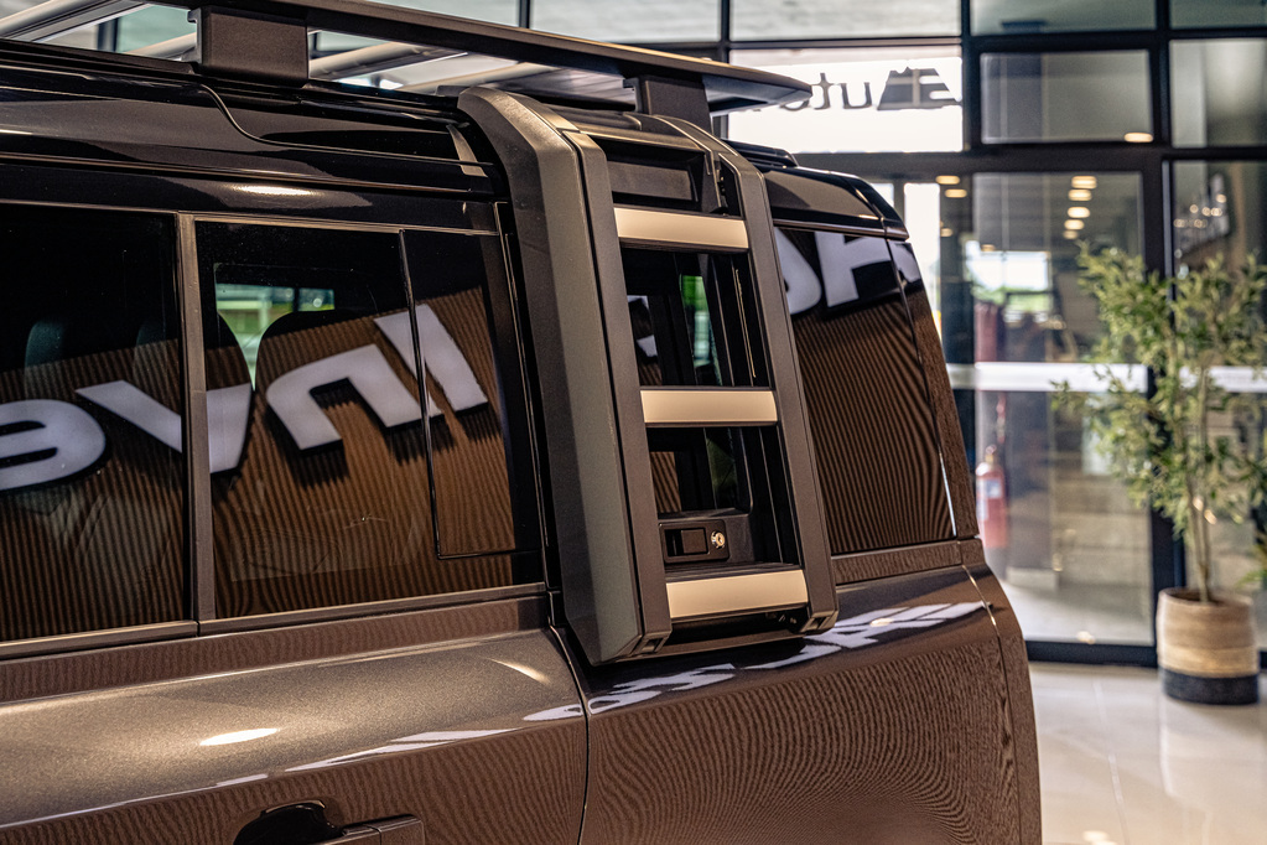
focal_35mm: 46
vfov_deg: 29.2
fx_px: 1619
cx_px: 634
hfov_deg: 42.7
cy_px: 422
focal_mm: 46
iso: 1600
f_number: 4.5
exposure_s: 1/200
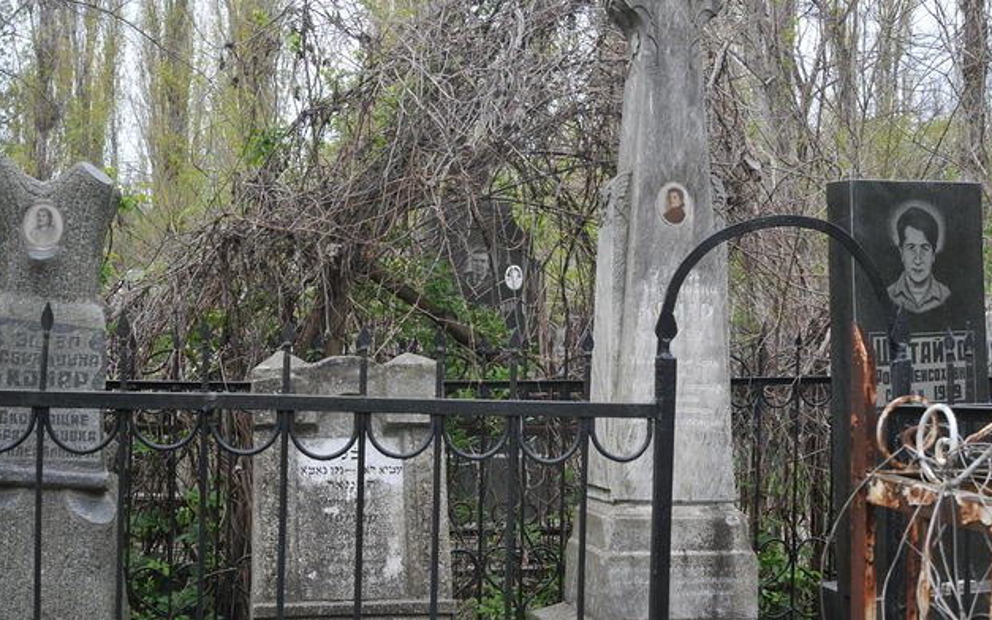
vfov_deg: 24.4
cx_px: 497
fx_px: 1433
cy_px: 311
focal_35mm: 53
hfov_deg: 38.2
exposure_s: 1/320
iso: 400
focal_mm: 34
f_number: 9
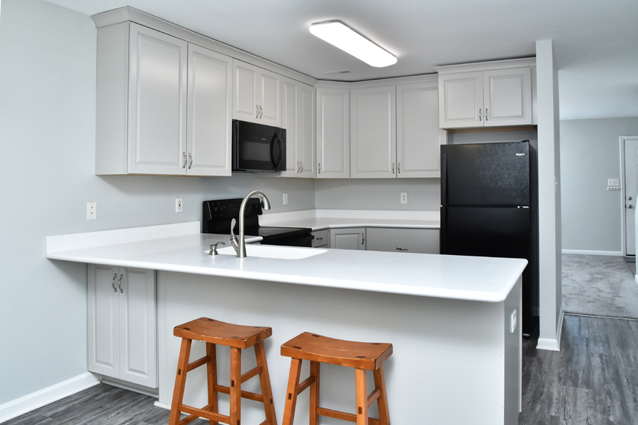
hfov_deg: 67.4
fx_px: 478
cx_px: 319
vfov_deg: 47.9
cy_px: 212
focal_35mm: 27
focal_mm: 18
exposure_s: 1/60
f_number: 7.1
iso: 400
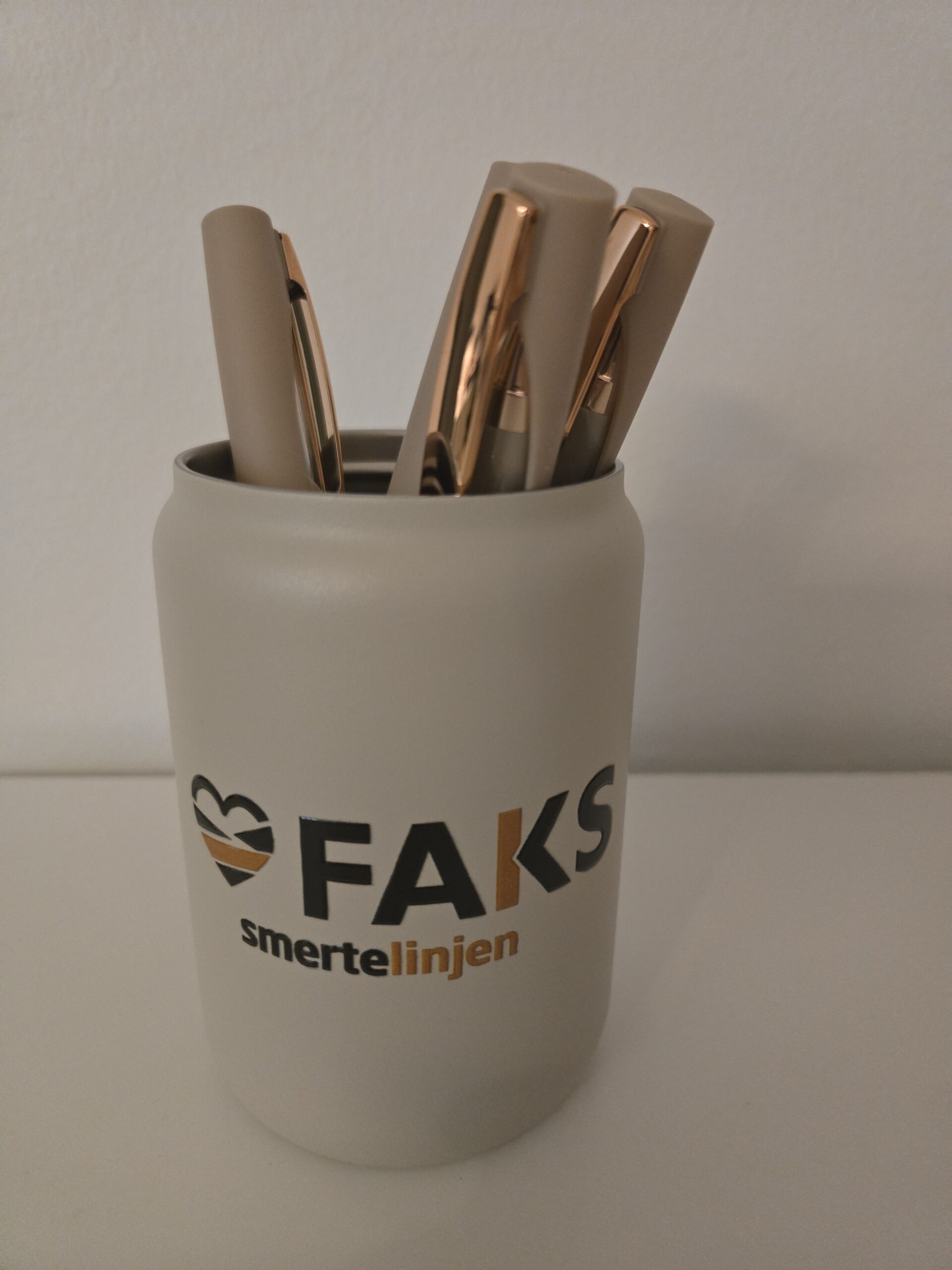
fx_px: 843
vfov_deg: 73.9
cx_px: 476
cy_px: 635
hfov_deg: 58.9
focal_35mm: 23
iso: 1250
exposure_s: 1/62.5
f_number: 1.8
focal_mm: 5.4
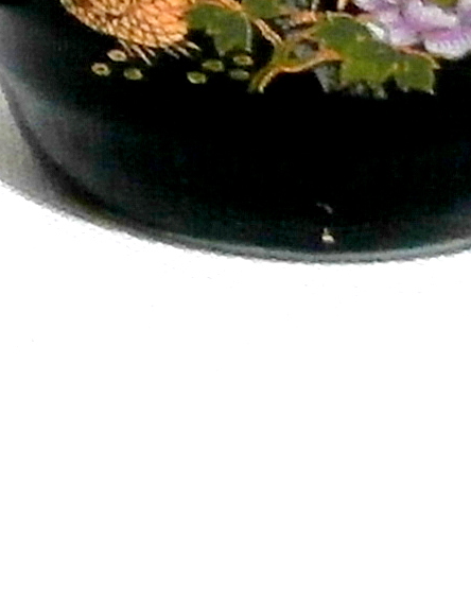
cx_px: -463
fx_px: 5367
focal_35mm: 308
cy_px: -308
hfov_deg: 4.9
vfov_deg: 6.2
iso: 200
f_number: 3.9
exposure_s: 1/13
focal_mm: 6.67
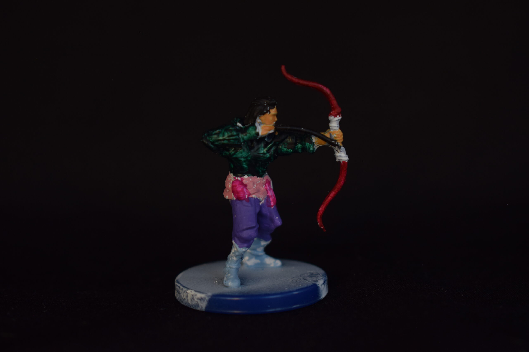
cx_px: 264
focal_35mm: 82
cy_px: 176
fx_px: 1212
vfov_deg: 16.6
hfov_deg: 24.6
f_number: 5.6
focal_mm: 55
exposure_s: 1/30
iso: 400
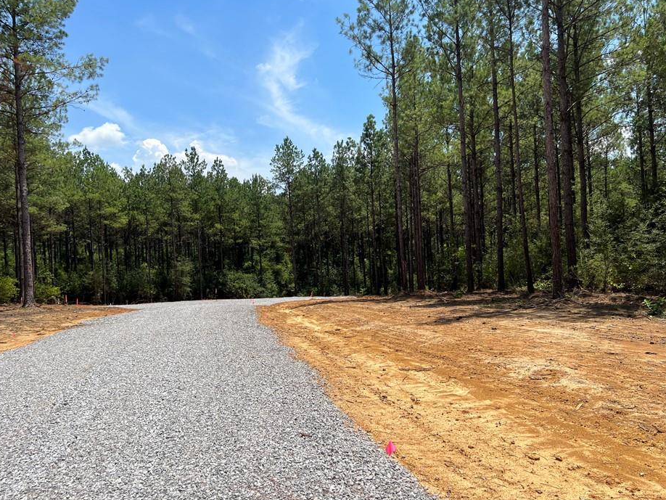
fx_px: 558
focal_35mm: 29
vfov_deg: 48.2
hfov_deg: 61.6
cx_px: 305
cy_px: 248
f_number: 1.5
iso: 50
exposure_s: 1/4444
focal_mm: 5.7
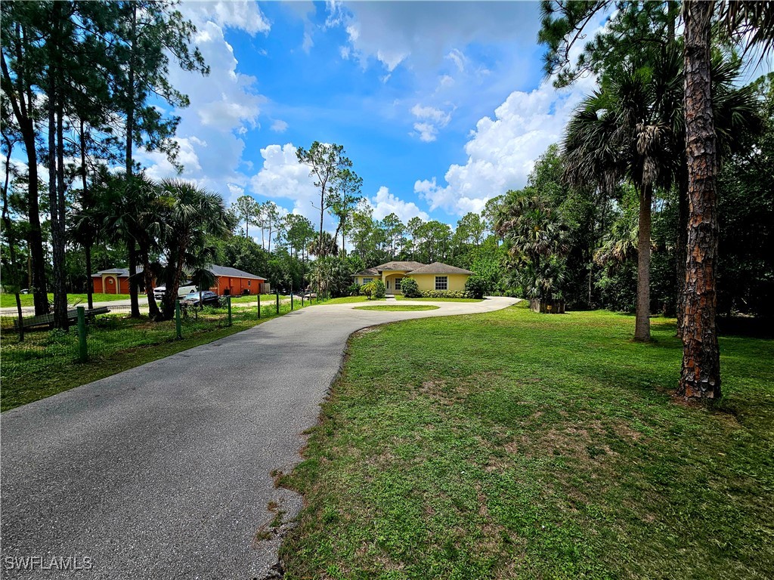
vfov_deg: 89.9
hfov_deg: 106.2
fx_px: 291
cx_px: 387
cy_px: 290
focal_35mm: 13
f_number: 2.2
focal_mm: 2.2
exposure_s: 1/2500
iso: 50
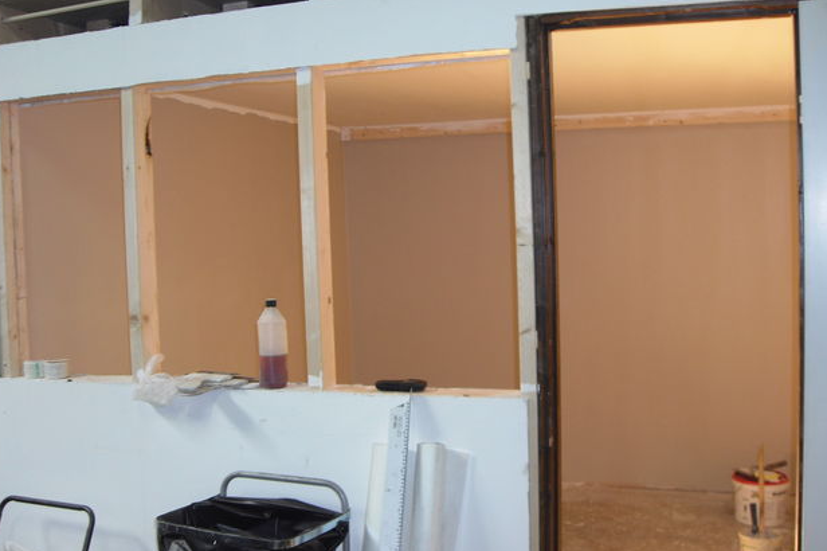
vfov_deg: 33.4
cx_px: 409
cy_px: 255
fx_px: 918
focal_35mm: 40
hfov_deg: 48.5
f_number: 2.7
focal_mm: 6.2
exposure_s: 1/13
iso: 100
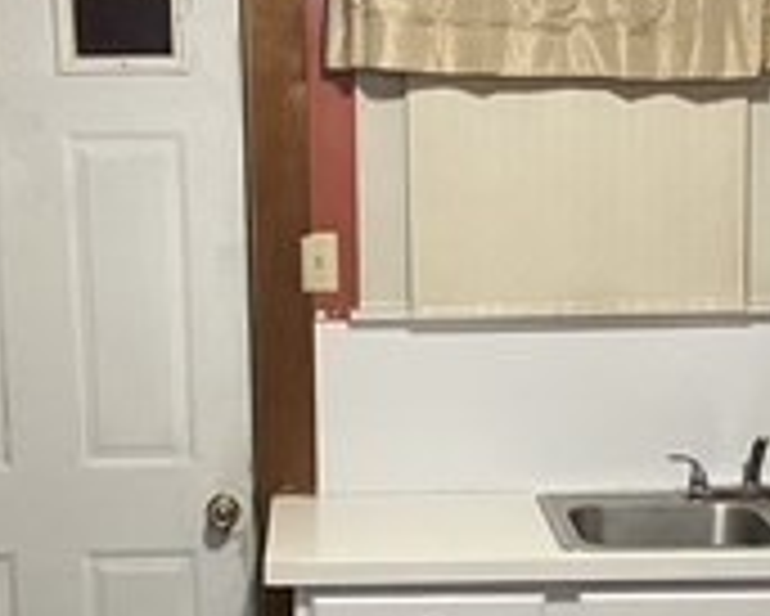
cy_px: 508
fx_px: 2326
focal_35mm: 102
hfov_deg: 18.8
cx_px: 459
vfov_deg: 15.0
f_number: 1.8
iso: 250
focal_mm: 3.99
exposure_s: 1/40
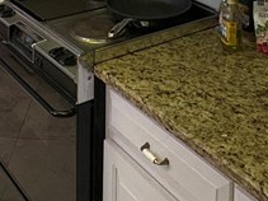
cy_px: -146
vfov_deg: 17.9
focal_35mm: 68
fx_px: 526
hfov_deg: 28.5
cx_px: 100
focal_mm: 2.22
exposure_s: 1/60
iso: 400
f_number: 2.2
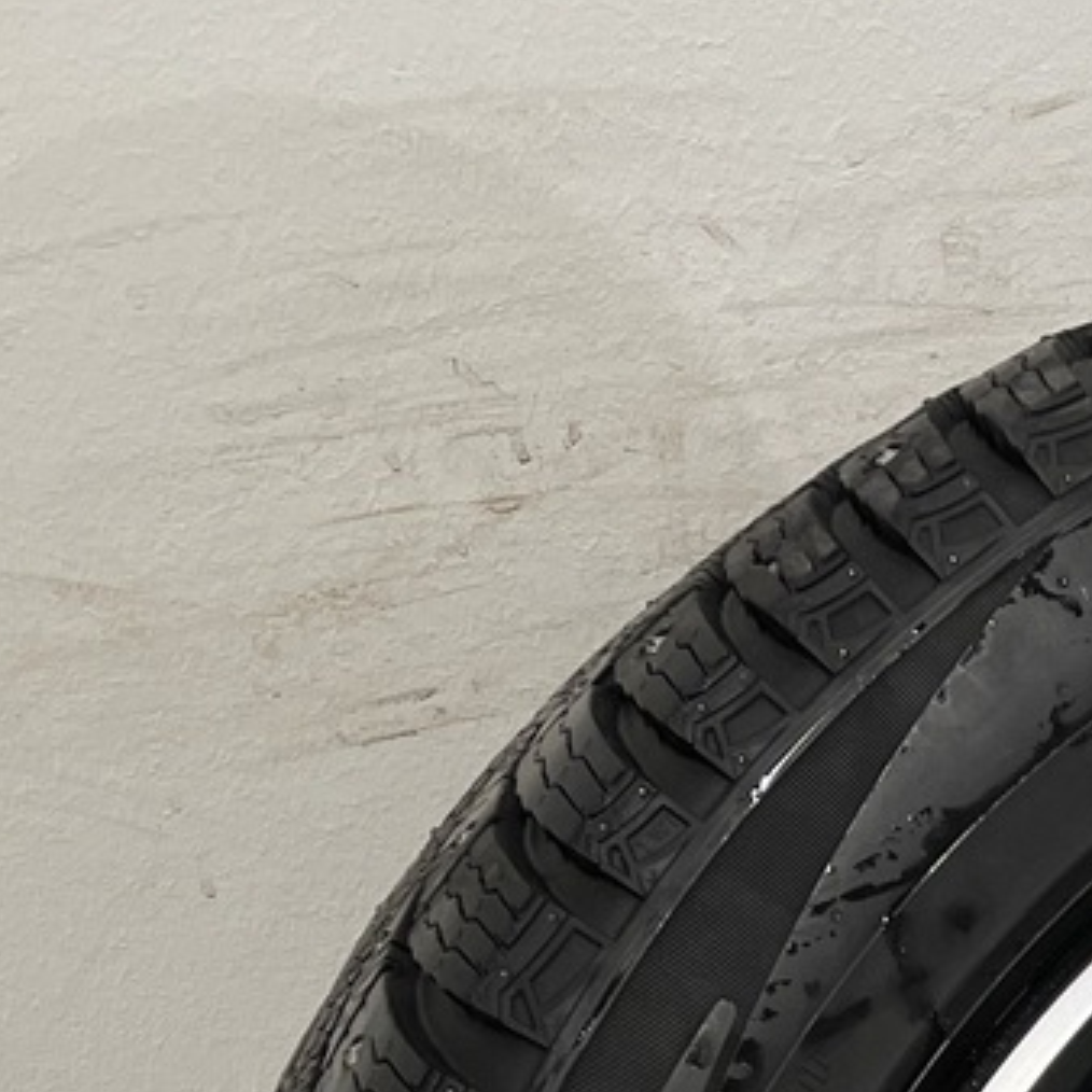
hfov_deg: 16.3
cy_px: 1699
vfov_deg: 16.1
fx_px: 3498
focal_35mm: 98
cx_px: 1602
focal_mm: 4.2
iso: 80
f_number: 1.6
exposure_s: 1/100
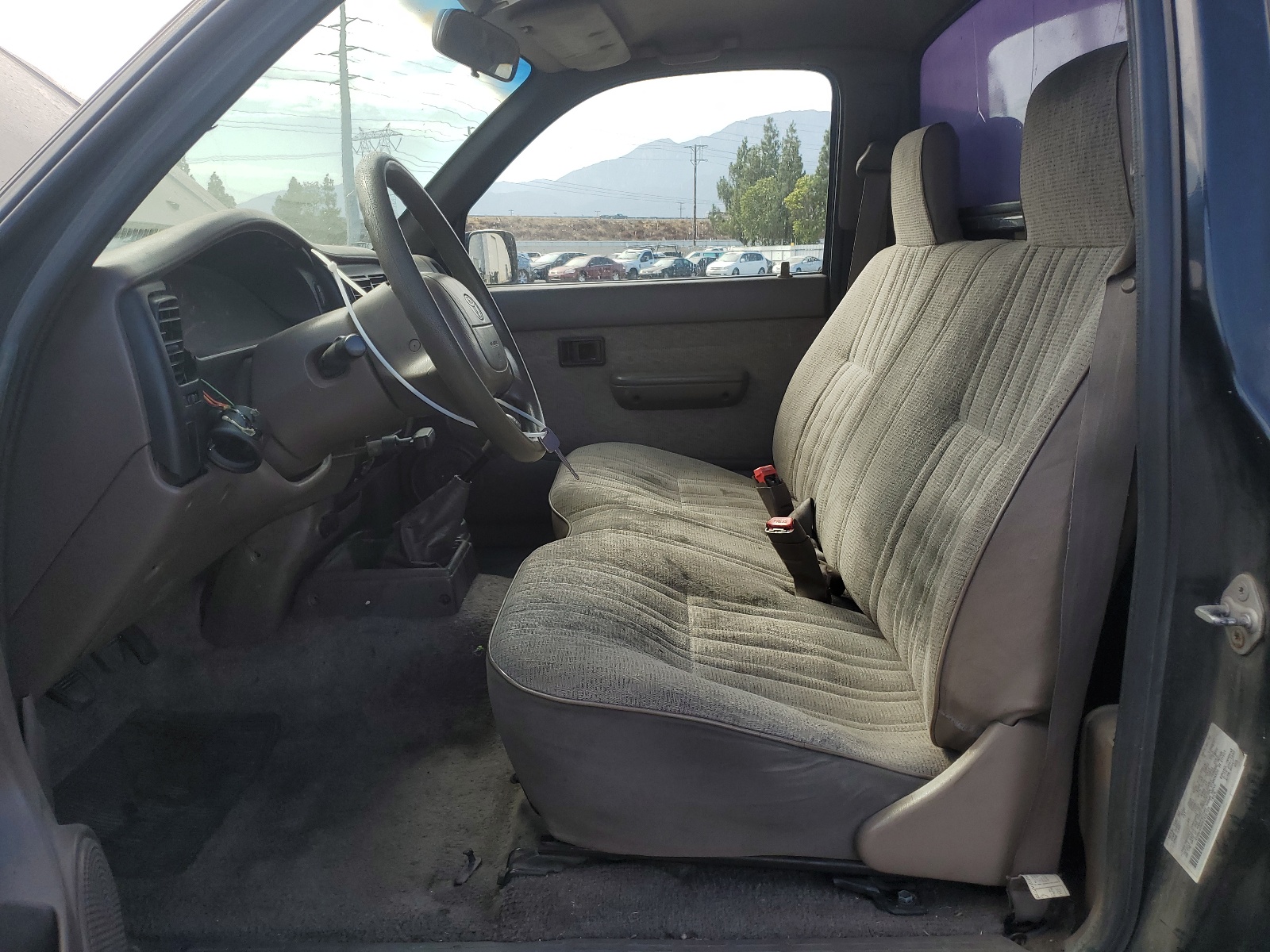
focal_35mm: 26
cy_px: 476
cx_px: 635
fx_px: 954
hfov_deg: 67.3
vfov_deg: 53.1
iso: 50
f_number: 1.5
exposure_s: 1/1111
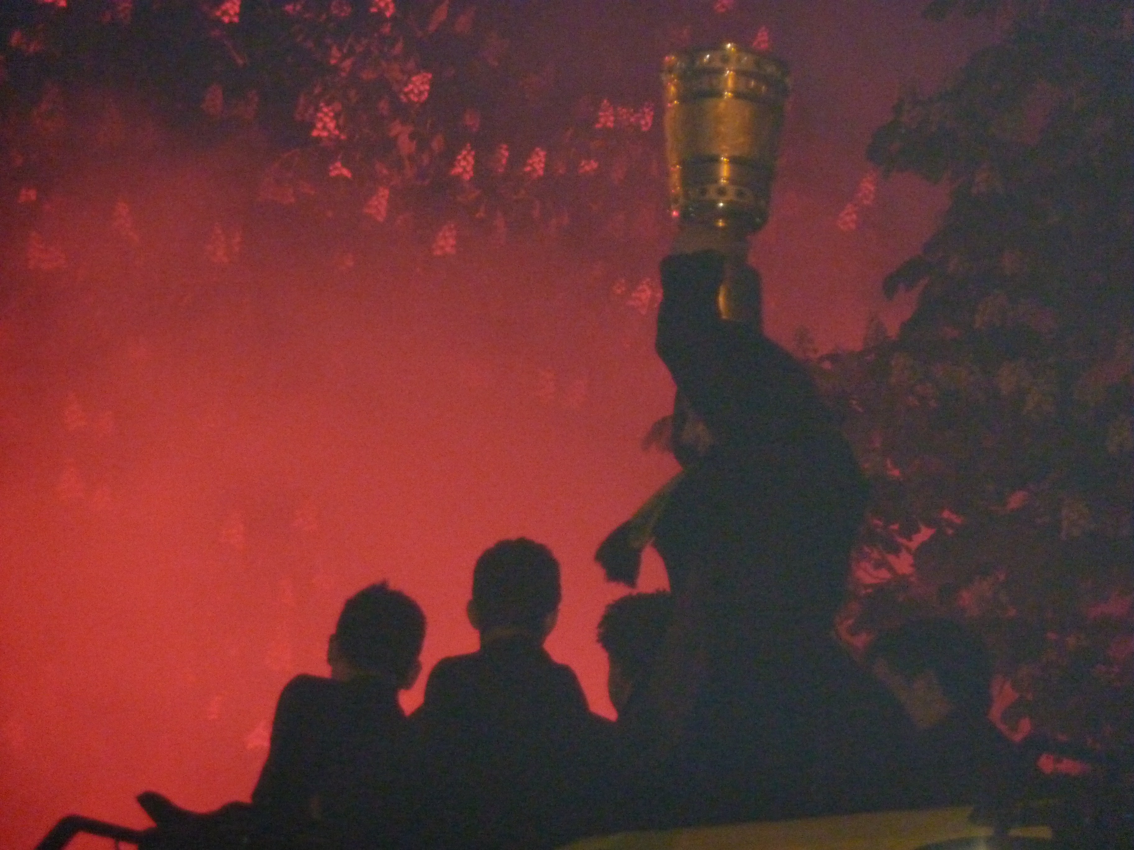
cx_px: 567
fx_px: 7926
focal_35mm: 242
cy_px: 425
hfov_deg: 8.2
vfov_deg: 6.1
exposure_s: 1/50
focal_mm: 39.7
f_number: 4.7
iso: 1000
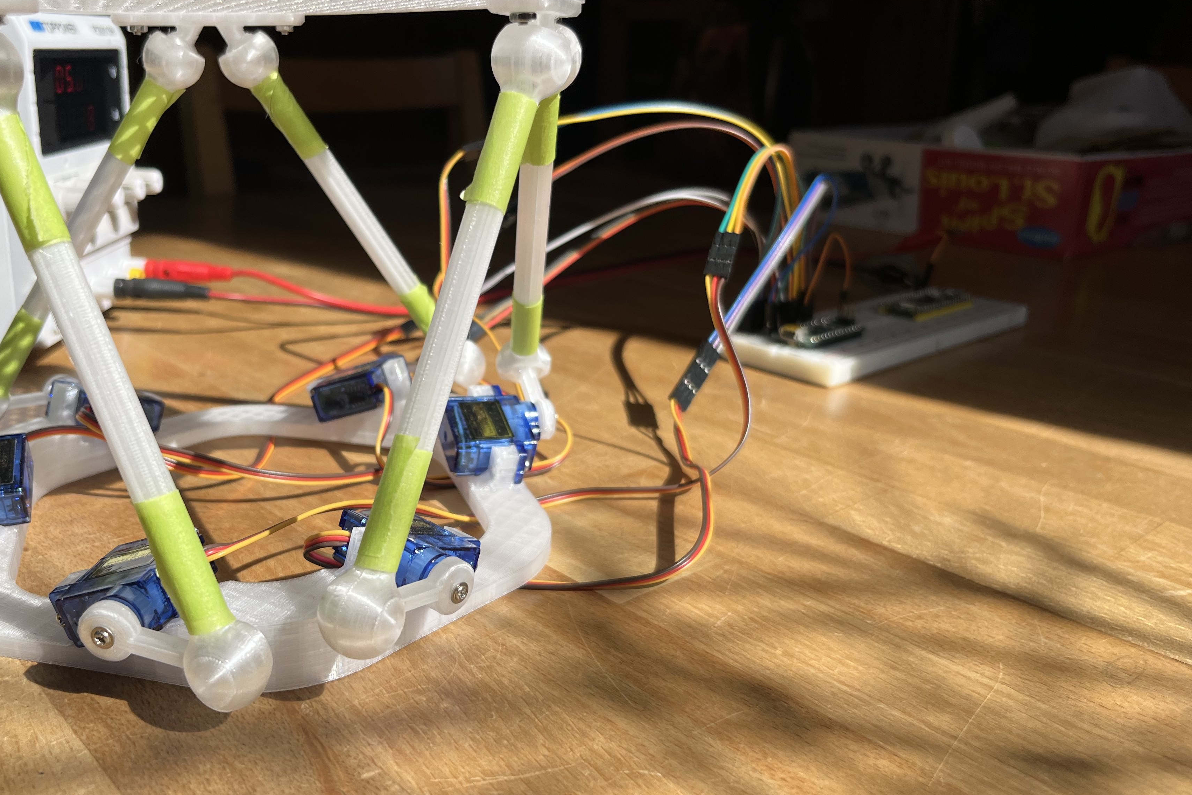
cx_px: 492
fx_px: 1059
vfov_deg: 41.1
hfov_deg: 58.4
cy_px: 356
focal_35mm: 32
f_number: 1.6
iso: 50
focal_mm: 5.1
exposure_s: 1/639
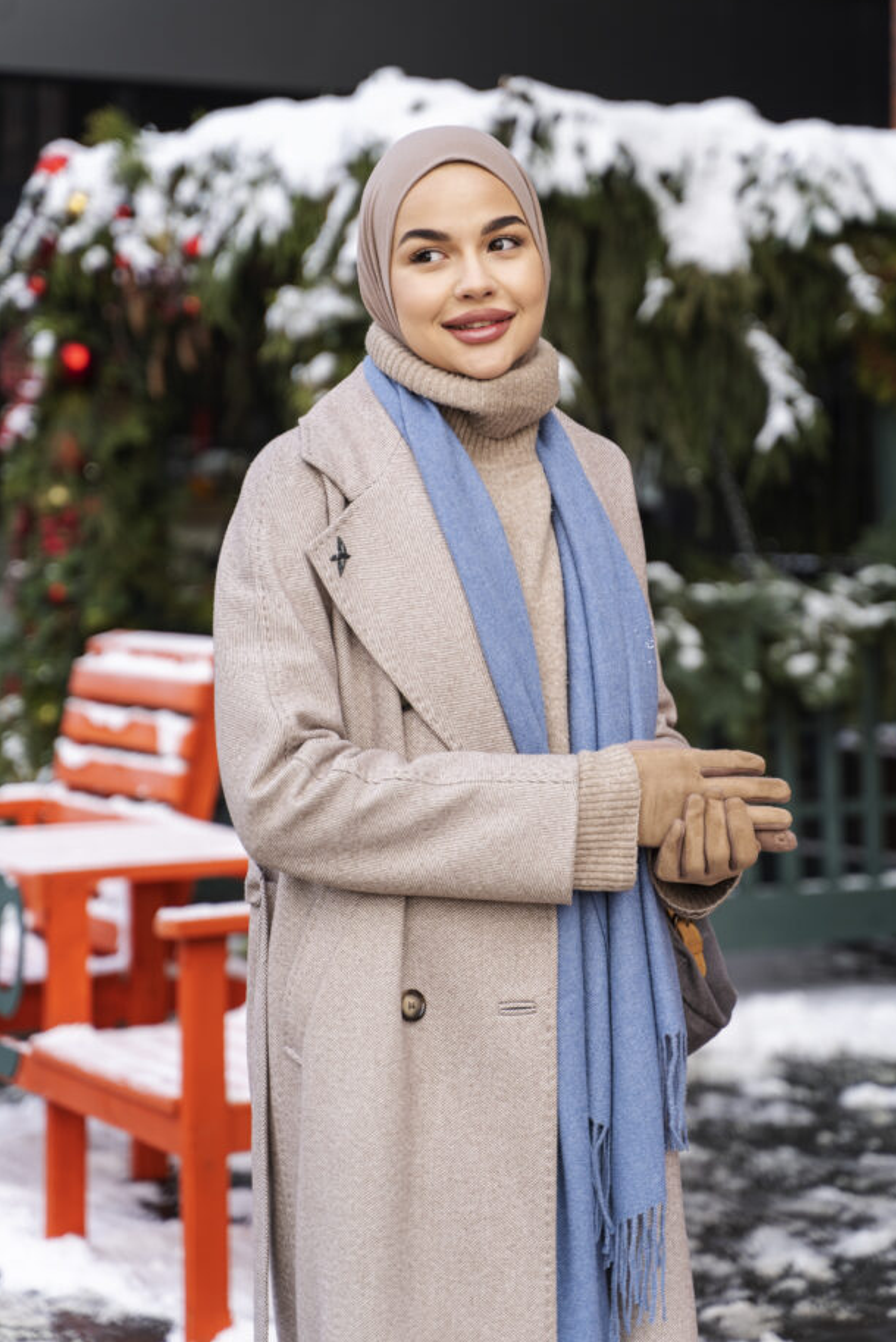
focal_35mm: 84
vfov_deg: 24.2
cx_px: 477
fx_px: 3133
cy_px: 625
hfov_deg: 16.3
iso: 160
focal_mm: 75
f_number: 2.8
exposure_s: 1/320
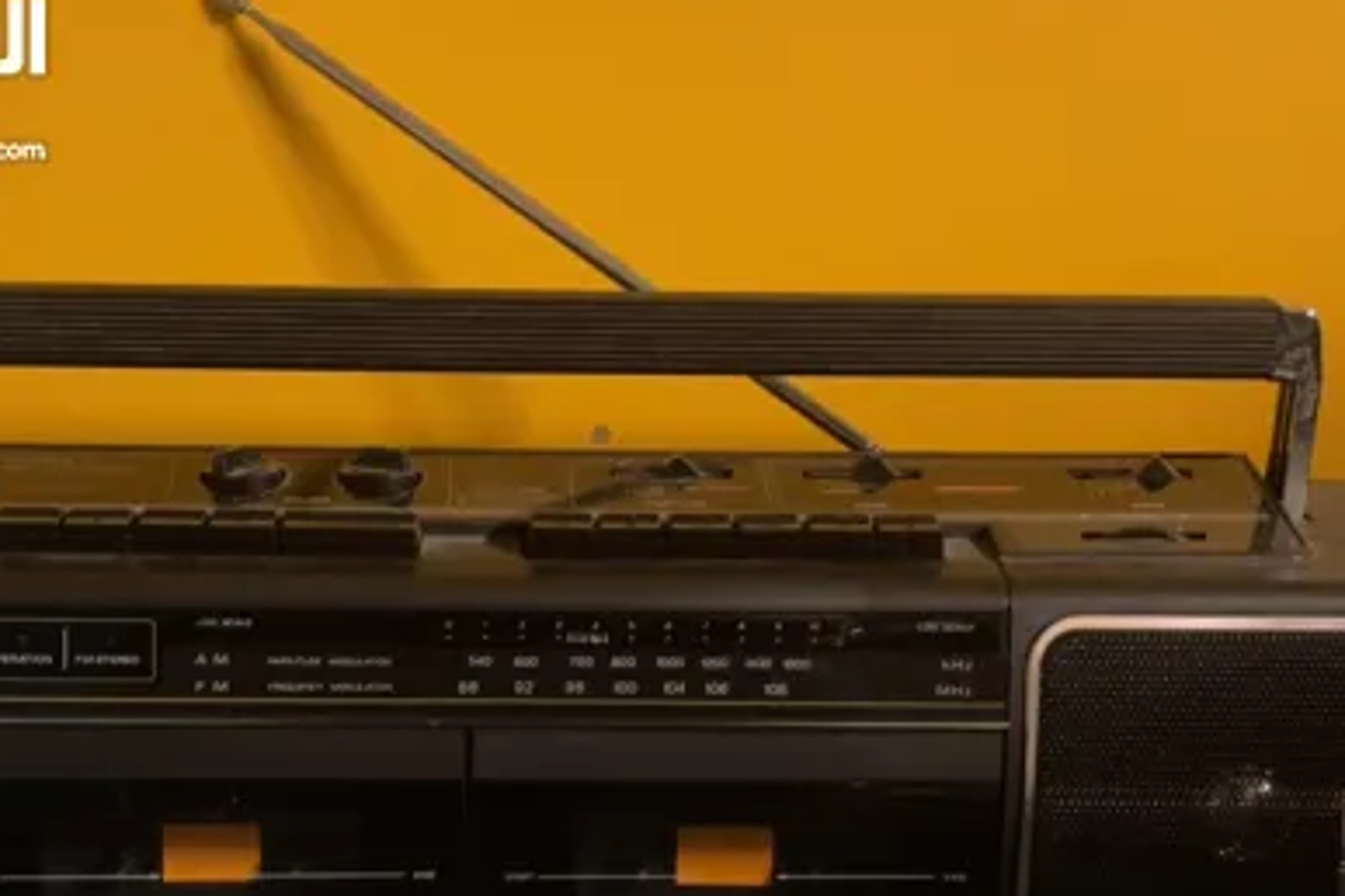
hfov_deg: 45.3
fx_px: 1606
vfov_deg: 30.2
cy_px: 750
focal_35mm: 43
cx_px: 566
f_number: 1.6
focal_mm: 5.1
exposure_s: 1/25
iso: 800
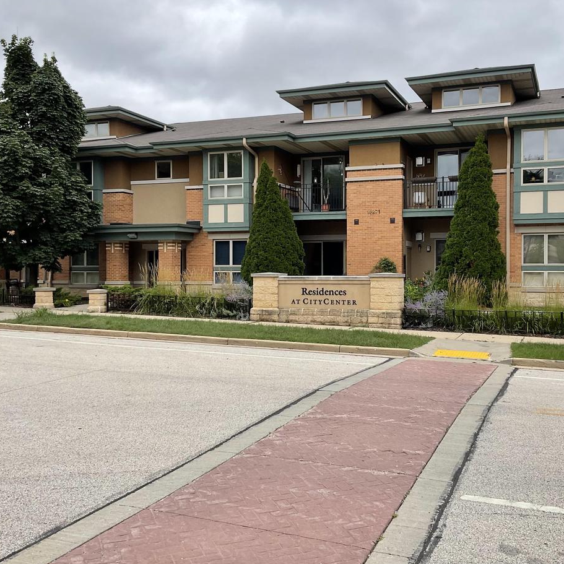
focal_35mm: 36
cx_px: 339
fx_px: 664
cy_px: 272
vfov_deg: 46.0
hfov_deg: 45.8
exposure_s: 1/1490
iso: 16
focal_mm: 3
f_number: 1.8
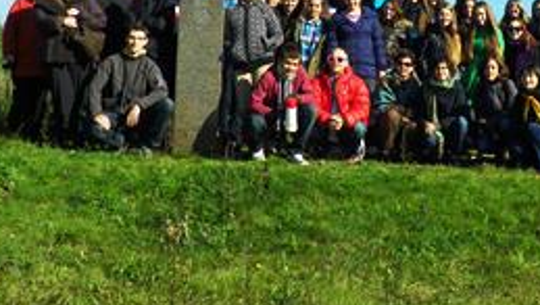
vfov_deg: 18.3
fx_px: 917
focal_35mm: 64
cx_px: 369
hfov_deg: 32.5
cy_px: -4
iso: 64
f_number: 5.6
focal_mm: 6.1
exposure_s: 1/320
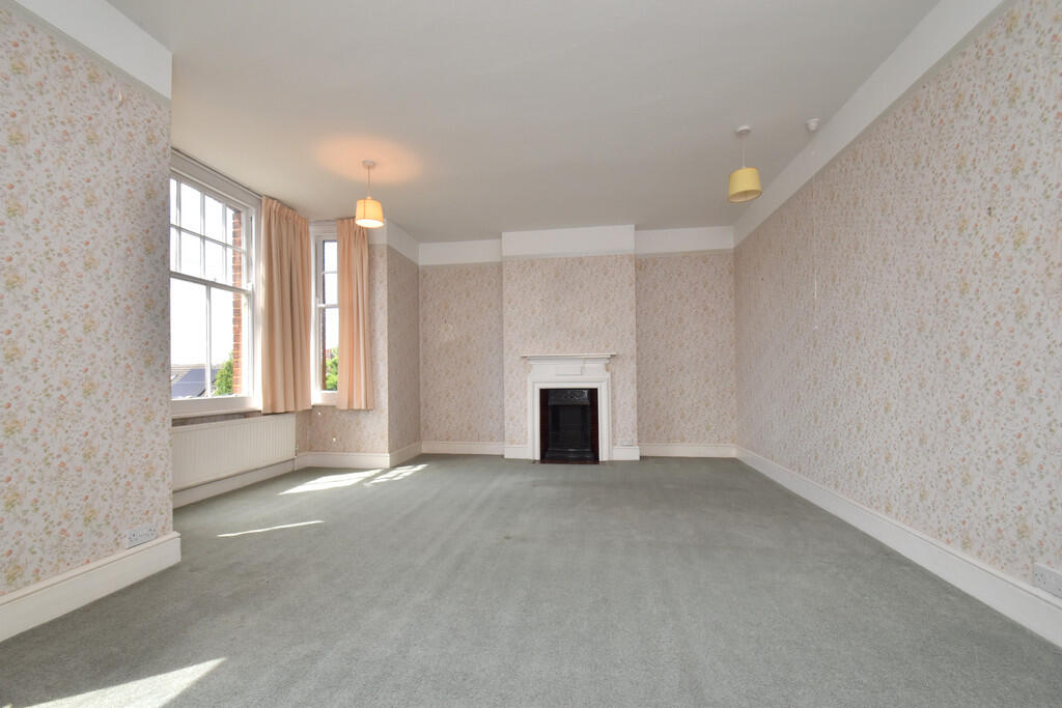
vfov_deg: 77.3
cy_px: 354
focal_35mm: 15
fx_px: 443
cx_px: 531
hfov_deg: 100.4
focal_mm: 10
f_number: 10
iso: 400
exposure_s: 1/125
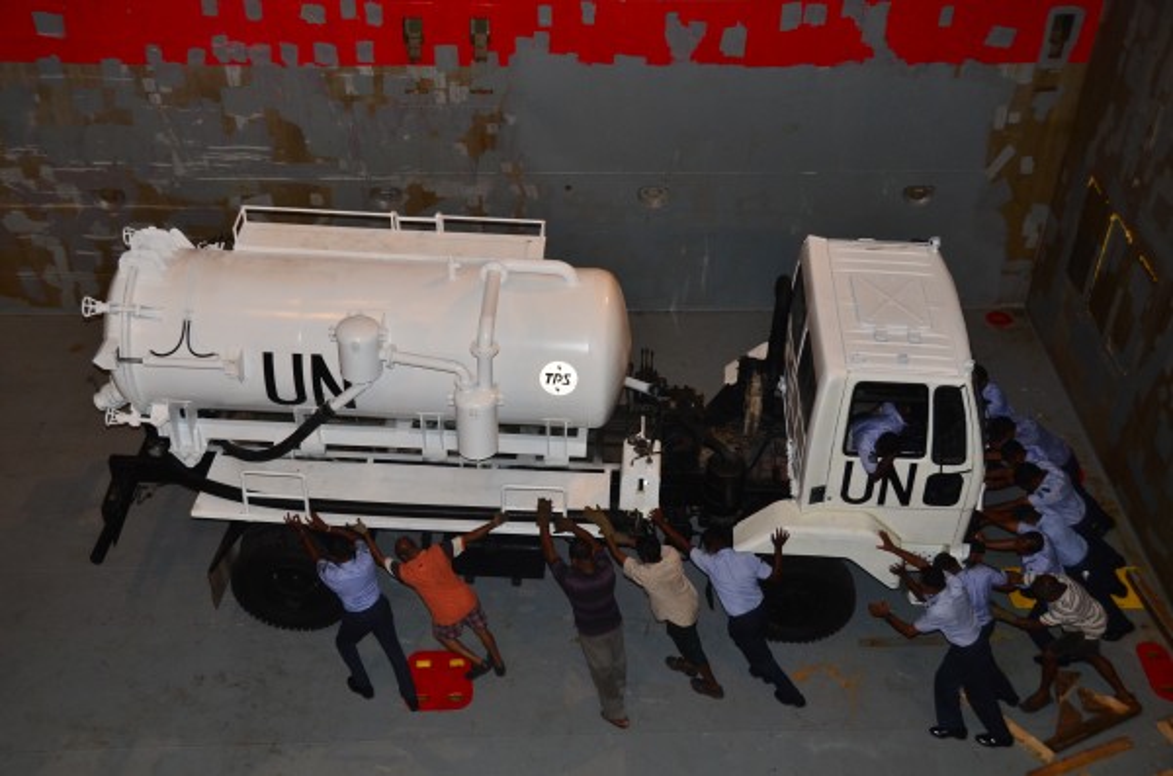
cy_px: 388
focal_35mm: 46
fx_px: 1512
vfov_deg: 28.8
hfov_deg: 42.4
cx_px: 586
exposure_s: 1/40
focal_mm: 31
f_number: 4
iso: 500
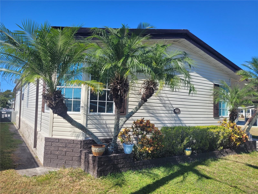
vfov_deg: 53.1
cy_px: 97
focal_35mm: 26
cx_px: 129
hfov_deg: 67.3
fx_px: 194
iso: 40
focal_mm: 5.4
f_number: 1.8
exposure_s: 1/1859
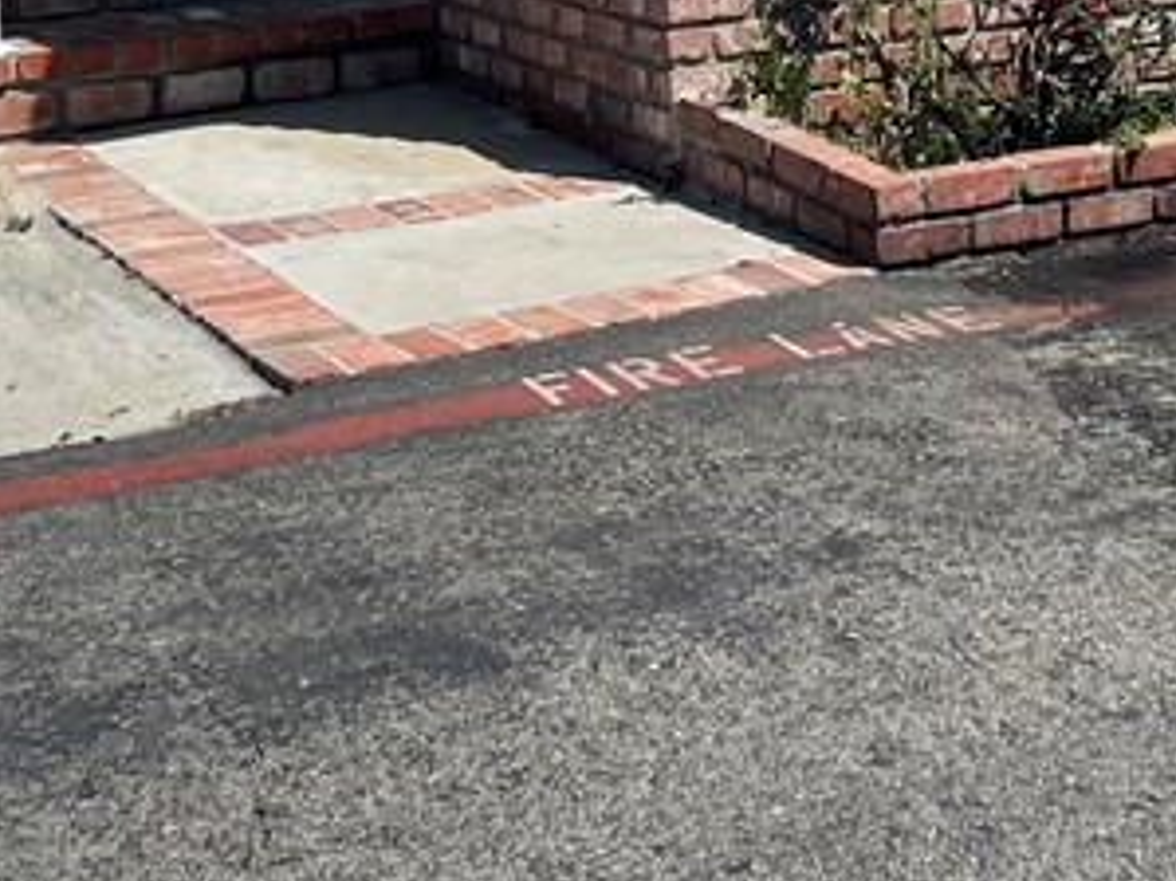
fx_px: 3022
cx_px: 932
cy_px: -464
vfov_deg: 15.3
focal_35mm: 89
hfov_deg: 21.8
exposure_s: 1/5291
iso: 32
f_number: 1.6
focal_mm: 4.2
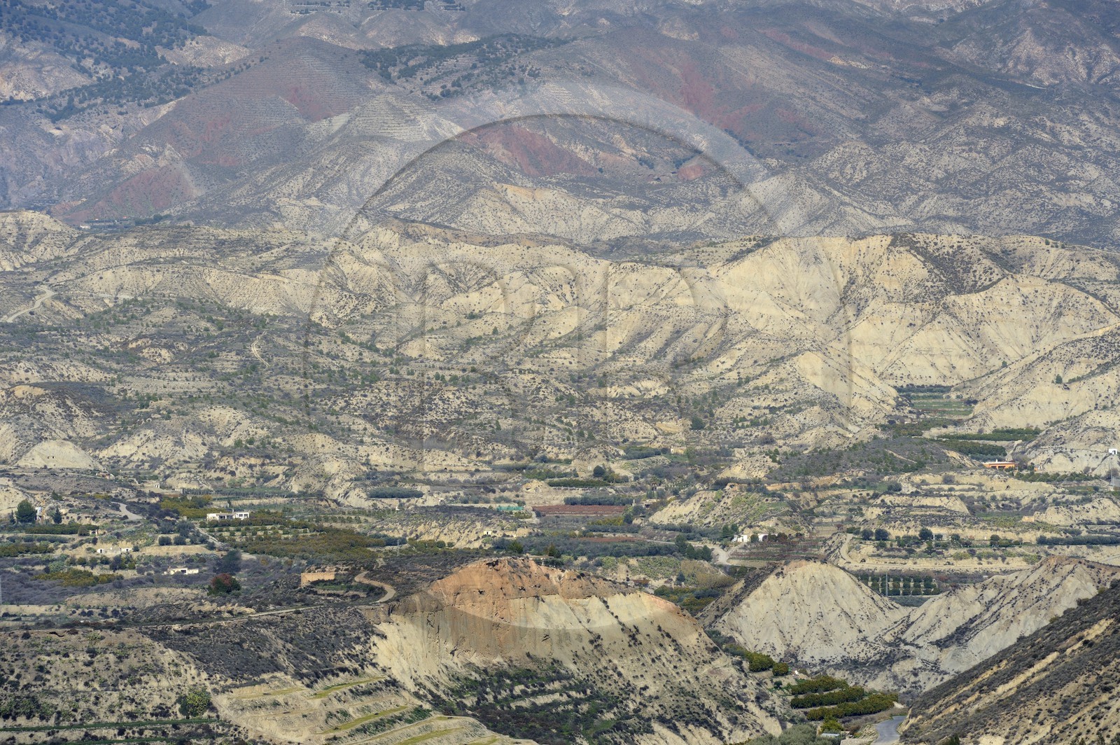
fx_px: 6217
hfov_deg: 10.3
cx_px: 560
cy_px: 372
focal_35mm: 200
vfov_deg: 6.9
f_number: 13
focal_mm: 200
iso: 200
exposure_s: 1/250
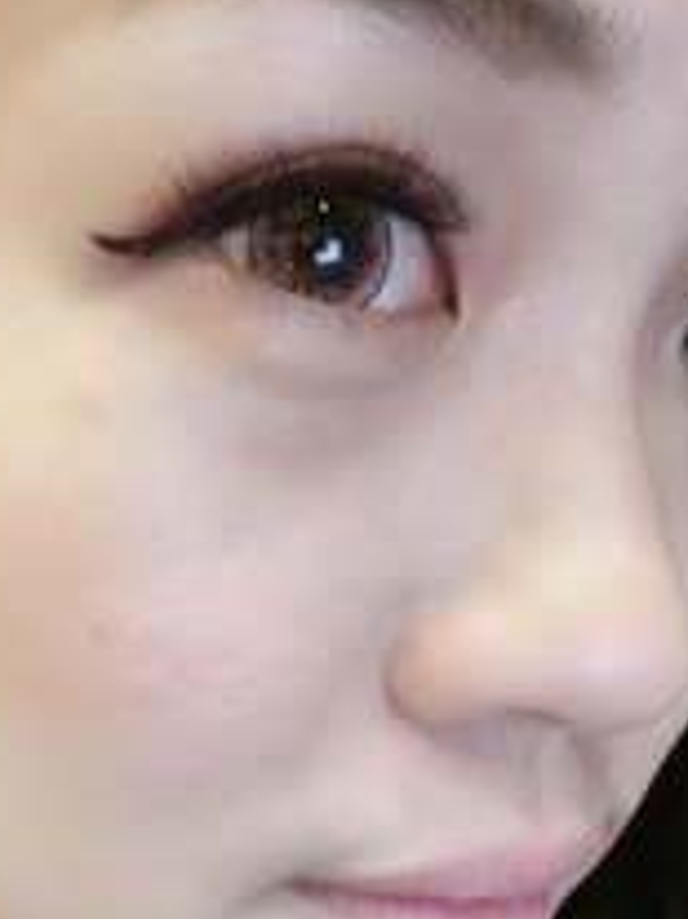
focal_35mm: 58
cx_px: 131
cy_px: 870
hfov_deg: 24.8
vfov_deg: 31.3
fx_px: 1539
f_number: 3
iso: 800
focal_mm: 4.24
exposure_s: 1/20
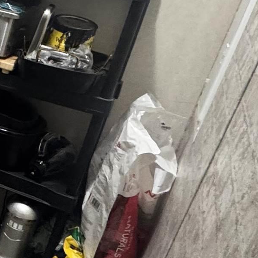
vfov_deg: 27.3
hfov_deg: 20.6
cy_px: 113
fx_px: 531
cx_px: -187
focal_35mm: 63
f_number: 2.2
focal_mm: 2.22
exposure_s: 1/60
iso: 640
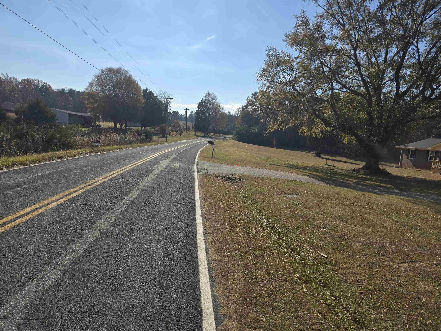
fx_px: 293
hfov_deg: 73.9
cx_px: 220
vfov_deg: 58.9
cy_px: 166
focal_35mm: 23
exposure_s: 1/1472
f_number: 1.7
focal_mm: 6.3
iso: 12
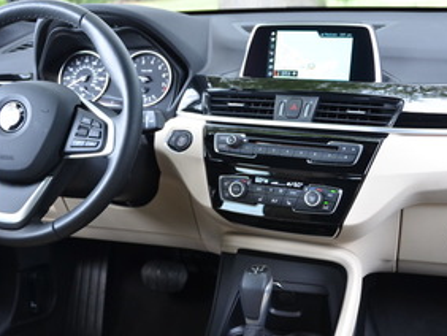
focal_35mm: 49
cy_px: 178
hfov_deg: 38.8
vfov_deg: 29.7
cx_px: 201
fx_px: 633
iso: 400
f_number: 4
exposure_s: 1/60
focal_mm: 24
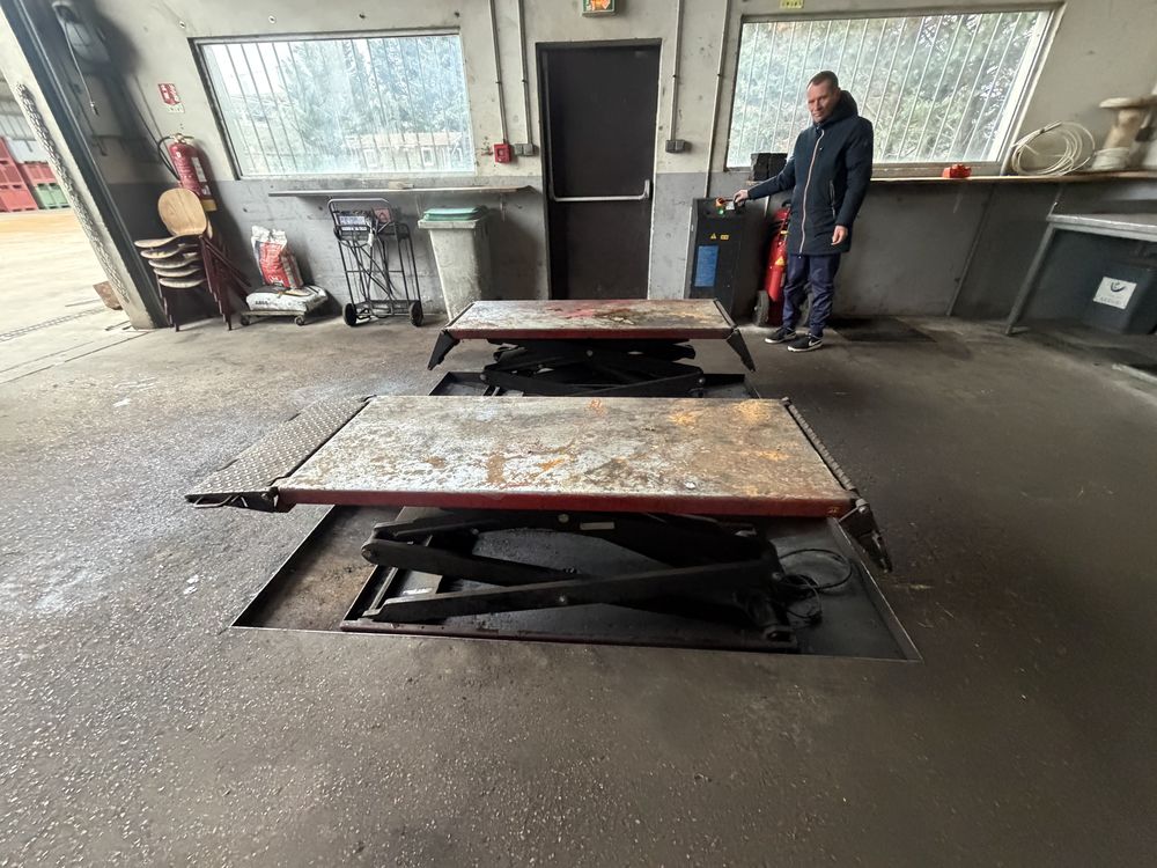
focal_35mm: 14
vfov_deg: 85.7
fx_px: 468
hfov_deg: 102.1
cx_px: 578
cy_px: 434
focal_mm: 2.22
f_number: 2.2
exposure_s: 1/60
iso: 1000
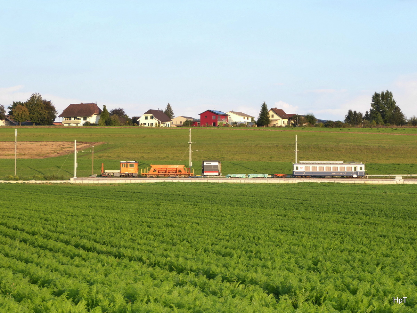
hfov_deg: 16.8
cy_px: 156
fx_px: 1409
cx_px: 208
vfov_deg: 12.7
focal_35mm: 117
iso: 125
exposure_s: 1/80
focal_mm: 19
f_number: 5.1
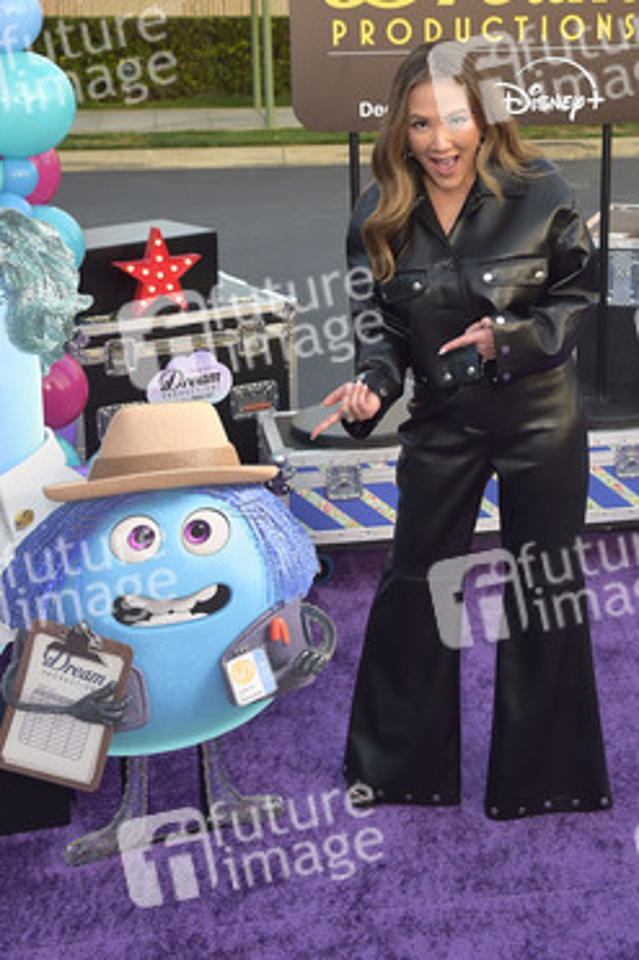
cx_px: 327
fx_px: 1093
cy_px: 458
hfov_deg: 32.6
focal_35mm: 41
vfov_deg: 47.4
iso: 640
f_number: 6.3
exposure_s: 1/250
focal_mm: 38
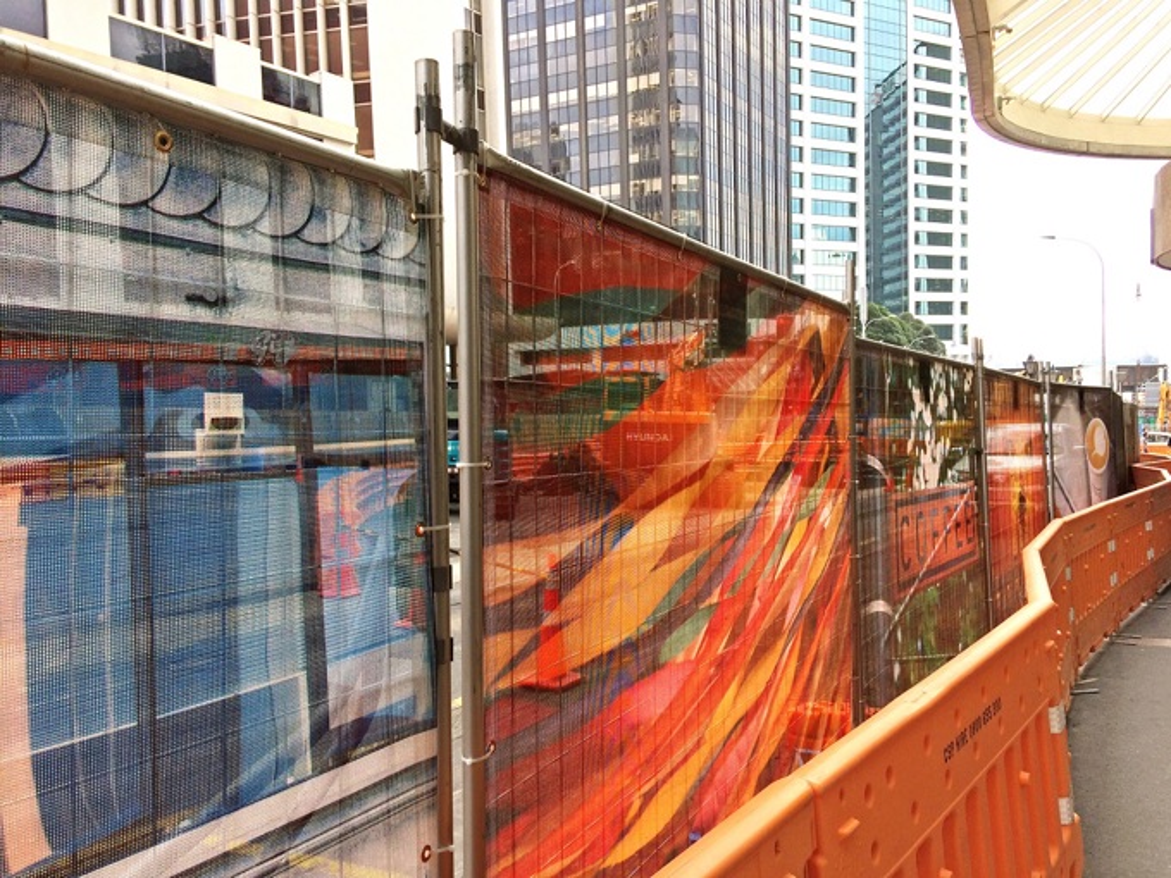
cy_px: 439
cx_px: 586
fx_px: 981
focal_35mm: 29
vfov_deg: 48.2
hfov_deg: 61.7
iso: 32
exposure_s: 1/488
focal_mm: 4.15
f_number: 2.2
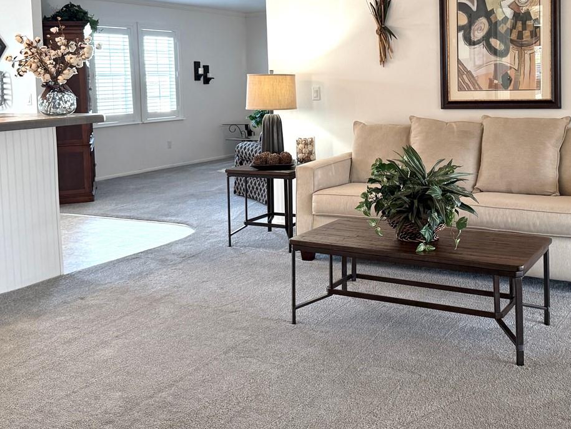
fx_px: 693
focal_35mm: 42
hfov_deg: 44.6
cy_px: 114
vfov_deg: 33.8
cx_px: 339
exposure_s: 1/120
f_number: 1.78
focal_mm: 6.76
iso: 200
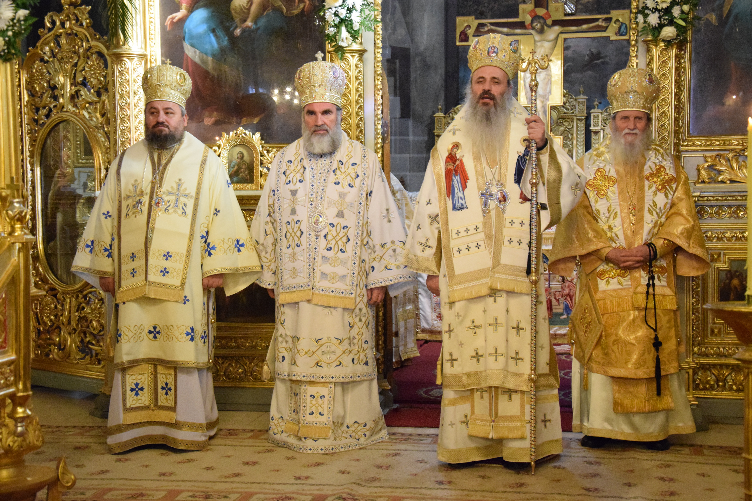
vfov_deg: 22.6
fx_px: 1253
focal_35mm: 60
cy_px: 250
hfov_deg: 33.4
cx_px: 376
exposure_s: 1/50
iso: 6400
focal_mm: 40
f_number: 5
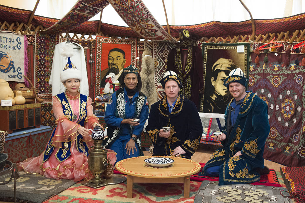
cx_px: 152
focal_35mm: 36
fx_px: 305
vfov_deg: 36.9
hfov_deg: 53.1
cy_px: 102
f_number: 3.5
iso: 4000
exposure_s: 1/125
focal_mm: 36
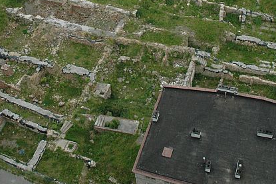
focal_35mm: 52
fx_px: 398
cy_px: 20
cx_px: 134
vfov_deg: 25.2
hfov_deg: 38.2
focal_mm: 18
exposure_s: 1/320
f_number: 10
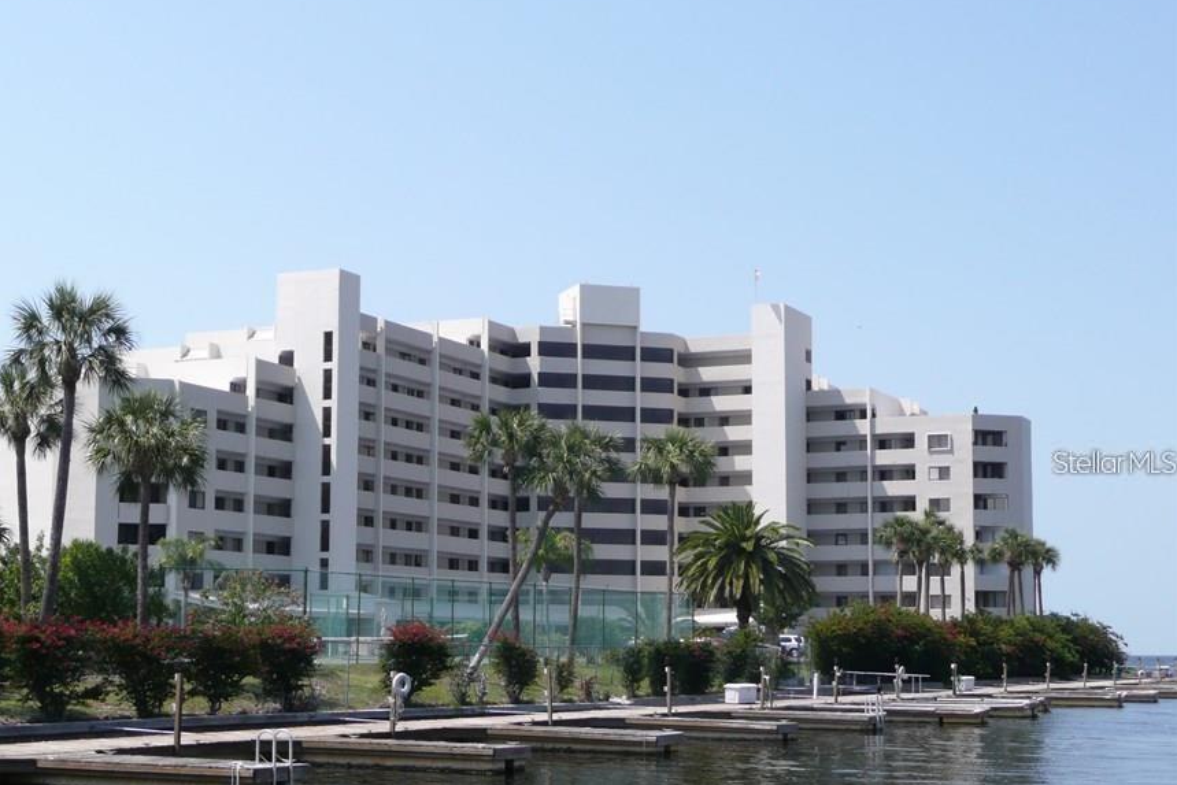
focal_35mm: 62
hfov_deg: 32.3
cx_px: 481
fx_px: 2027
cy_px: 462
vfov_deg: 21.9
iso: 100
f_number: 4.2
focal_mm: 8.2
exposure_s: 1/640
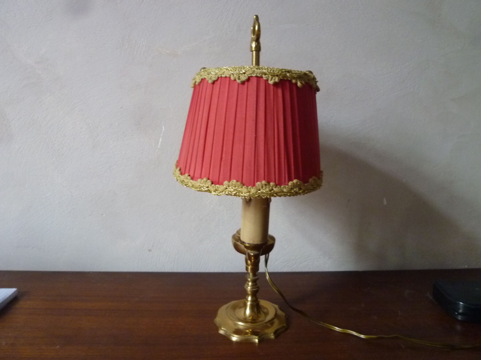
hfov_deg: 69.4
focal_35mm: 25
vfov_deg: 54.9
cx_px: 240
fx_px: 347
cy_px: 180
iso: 400
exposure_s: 1/8
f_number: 2.8
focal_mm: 4.5
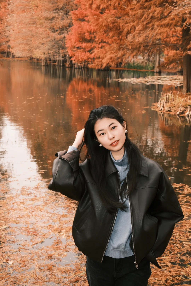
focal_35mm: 59
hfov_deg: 23.0
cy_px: 143
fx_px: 470
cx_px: 96
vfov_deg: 33.9
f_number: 8
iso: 400
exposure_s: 1/125
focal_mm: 39
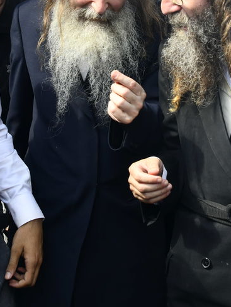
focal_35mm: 99
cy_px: 34
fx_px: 880
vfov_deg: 19.5
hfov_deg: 14.9
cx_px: 94
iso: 400
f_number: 6.3
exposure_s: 1/640
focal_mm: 36
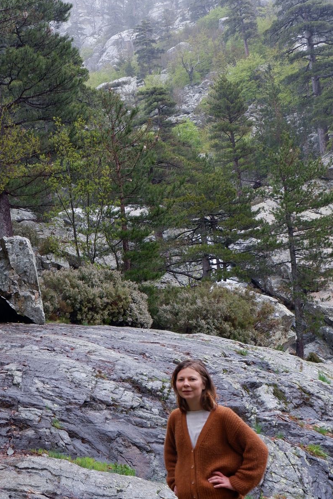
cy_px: 283
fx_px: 665
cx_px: 77
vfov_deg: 41.0
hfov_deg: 27.6
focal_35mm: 48
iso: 200
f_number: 4
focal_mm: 15
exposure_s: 1/140
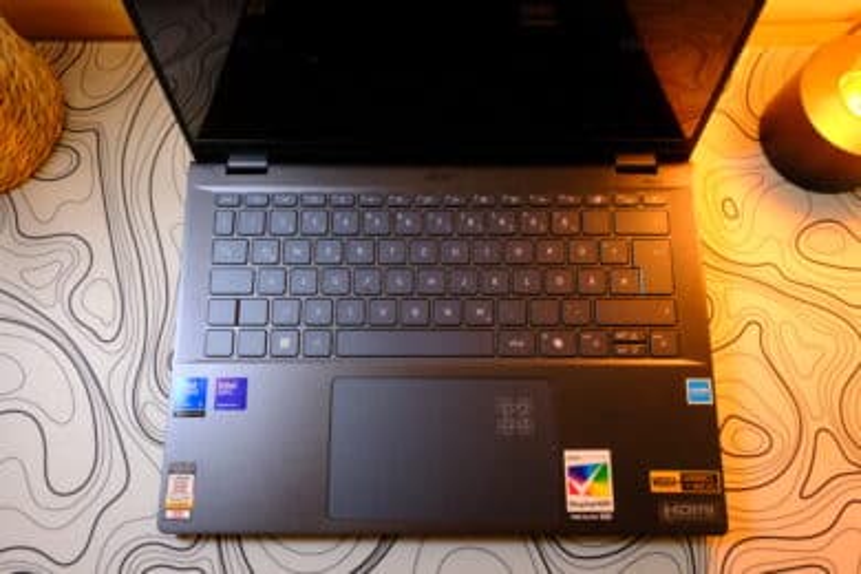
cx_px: 430
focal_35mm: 29
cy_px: 287
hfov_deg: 63.7
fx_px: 694
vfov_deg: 45.0
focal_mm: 19
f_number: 7.1
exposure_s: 1/85
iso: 3200
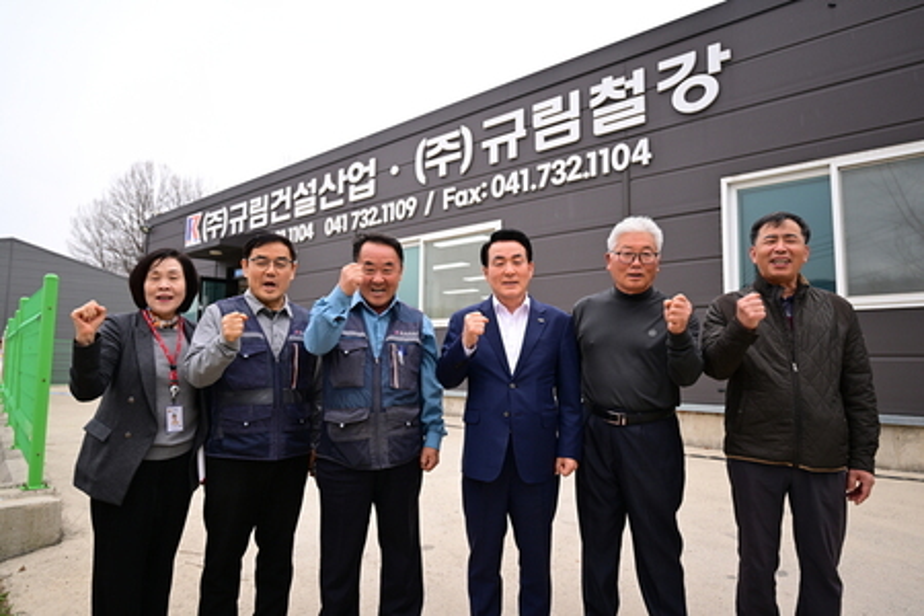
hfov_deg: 77.3
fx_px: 577
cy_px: 308
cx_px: 462
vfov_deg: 56.1
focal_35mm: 22
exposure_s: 1/200
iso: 160
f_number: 2.8
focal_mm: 22.5
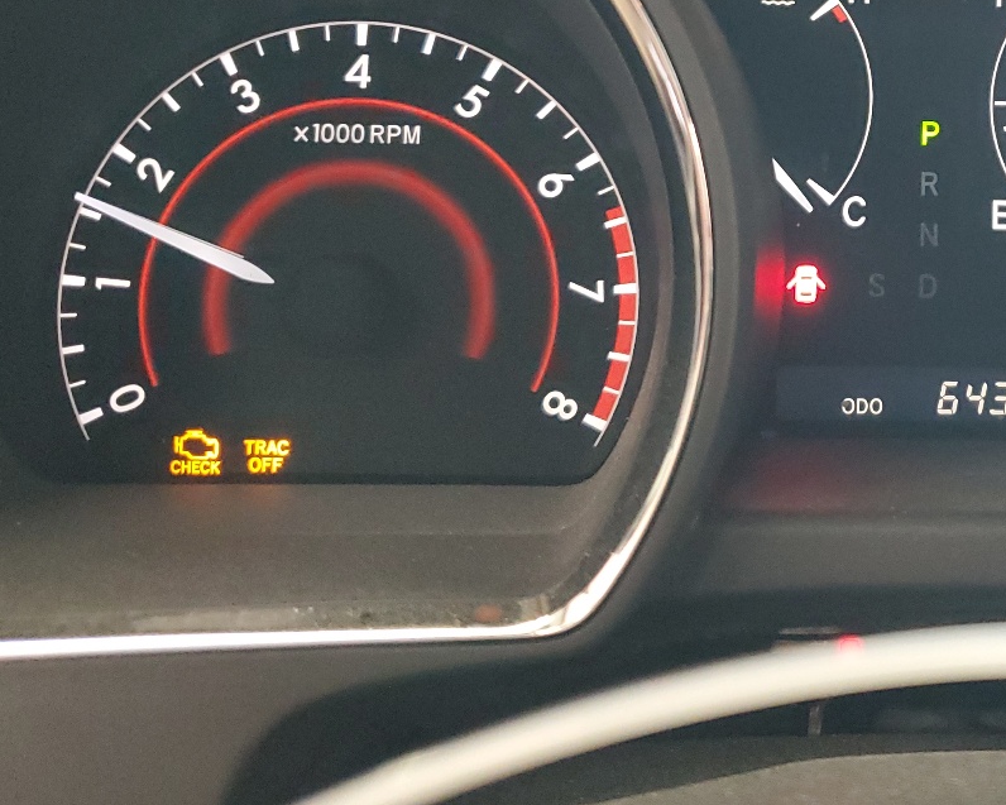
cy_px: 107
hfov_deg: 33.8
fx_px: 1519
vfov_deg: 28.7
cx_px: 981
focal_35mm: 51
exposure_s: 1/40
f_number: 1.5
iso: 364
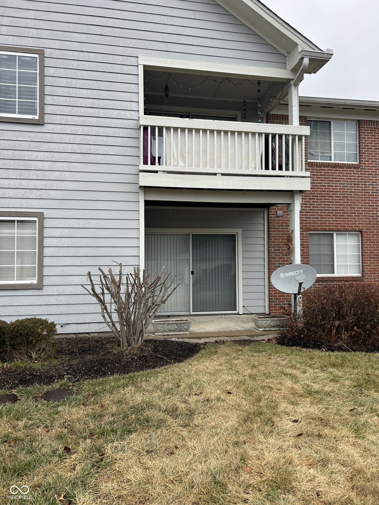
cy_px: 252
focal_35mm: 26
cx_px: 190
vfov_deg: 67.3
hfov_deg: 53.1
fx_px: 380
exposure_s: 1/190
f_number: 1.5
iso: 50
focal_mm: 5.7
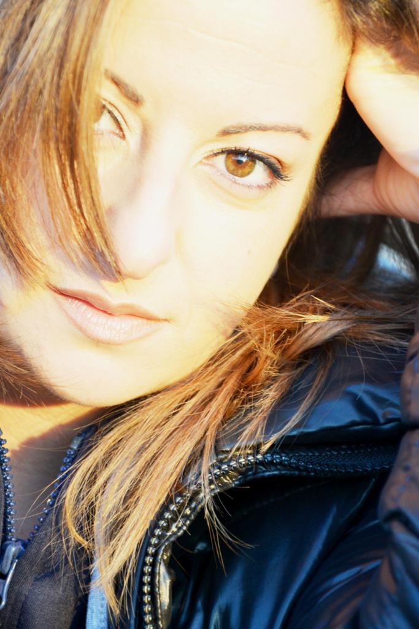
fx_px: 2408
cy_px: 314
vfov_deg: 14.9
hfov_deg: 9.9
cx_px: 210
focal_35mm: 138
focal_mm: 92
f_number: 5.6
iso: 400
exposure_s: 1/100
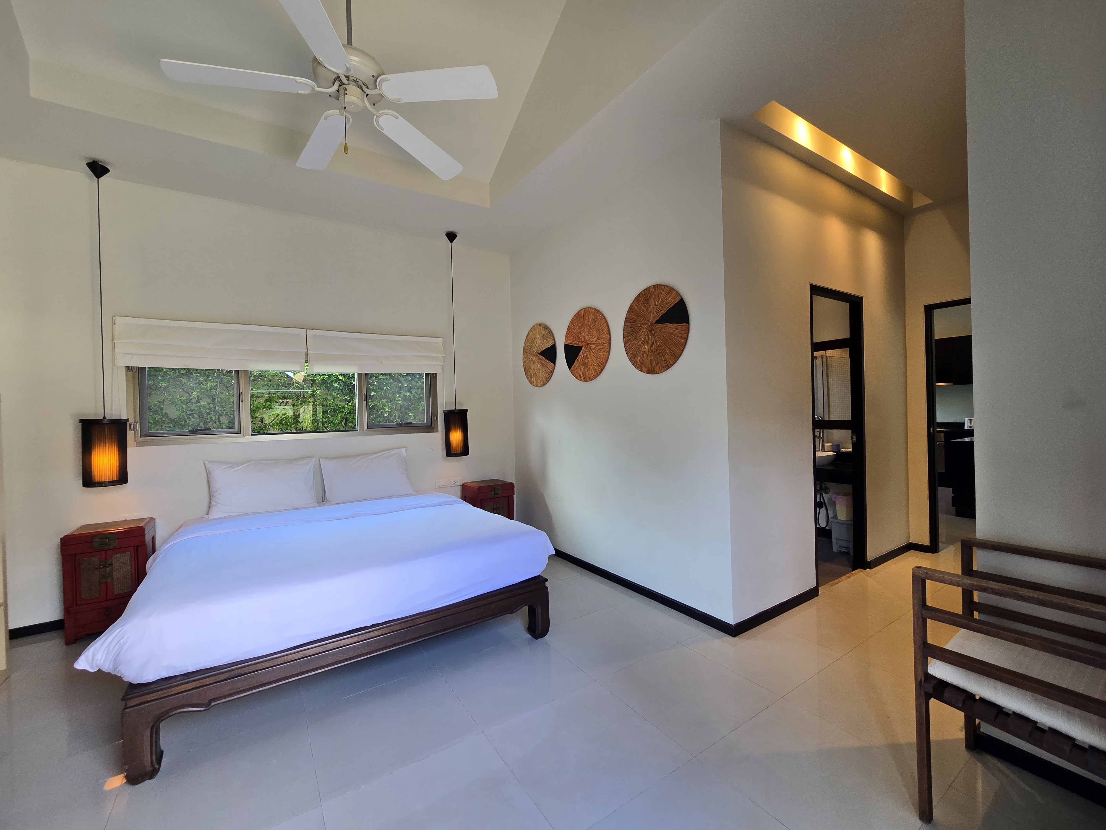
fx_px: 415
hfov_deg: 106.2
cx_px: 553
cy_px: 415
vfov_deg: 89.9
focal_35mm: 13
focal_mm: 2.2
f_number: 2.2
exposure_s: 1/50
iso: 50
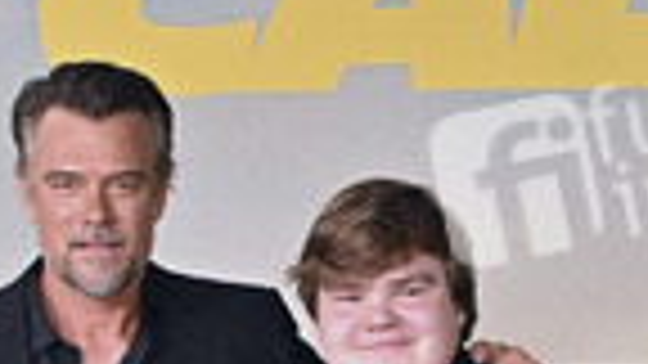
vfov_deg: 7.6
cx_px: 254
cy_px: 836
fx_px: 2595
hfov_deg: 14.2
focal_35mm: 151
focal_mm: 35
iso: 3200
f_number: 3.5
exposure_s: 1/320
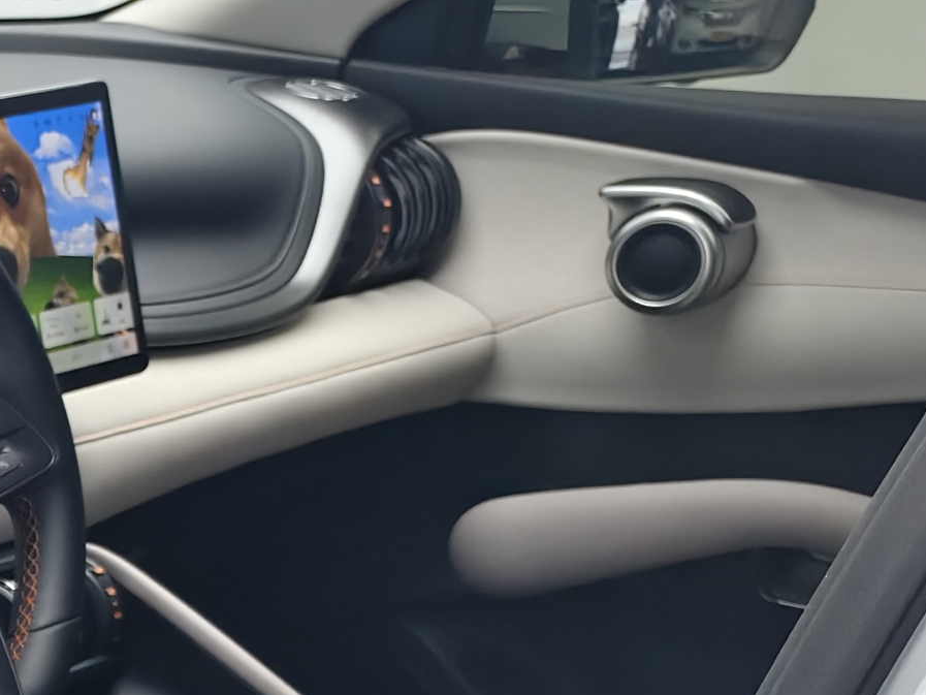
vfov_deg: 13.4
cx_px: -1024
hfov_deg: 14.7
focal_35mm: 105
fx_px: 2809
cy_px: 982
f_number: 1.57
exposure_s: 1/108
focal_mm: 5.6
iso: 72
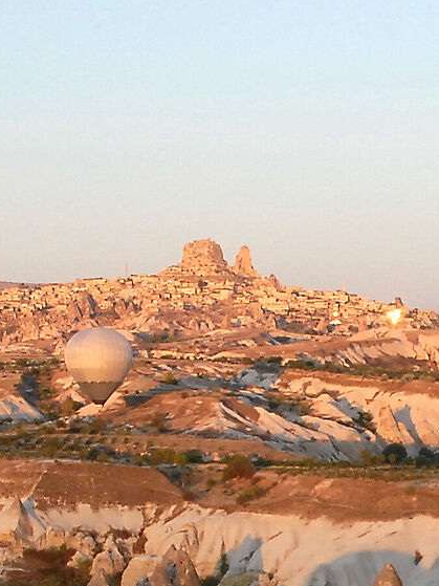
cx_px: 442
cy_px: 538
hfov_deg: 11.8
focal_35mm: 124
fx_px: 2098
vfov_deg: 15.7
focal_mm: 20
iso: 400
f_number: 6.3
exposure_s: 1/250
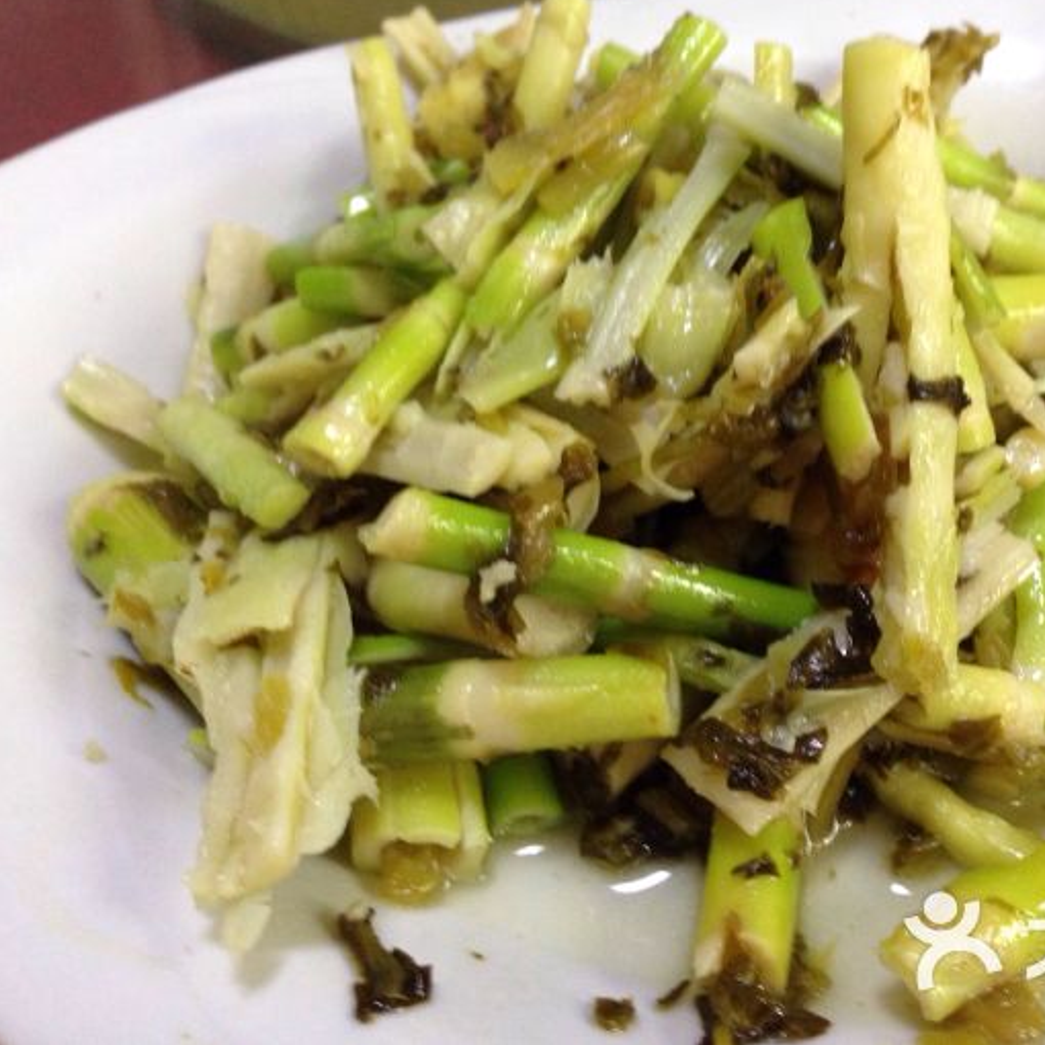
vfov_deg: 41.9
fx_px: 1366
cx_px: 701
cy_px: 509
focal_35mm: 40
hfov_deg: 41.3
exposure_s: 1/20
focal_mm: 4.12
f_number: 2.4
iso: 160
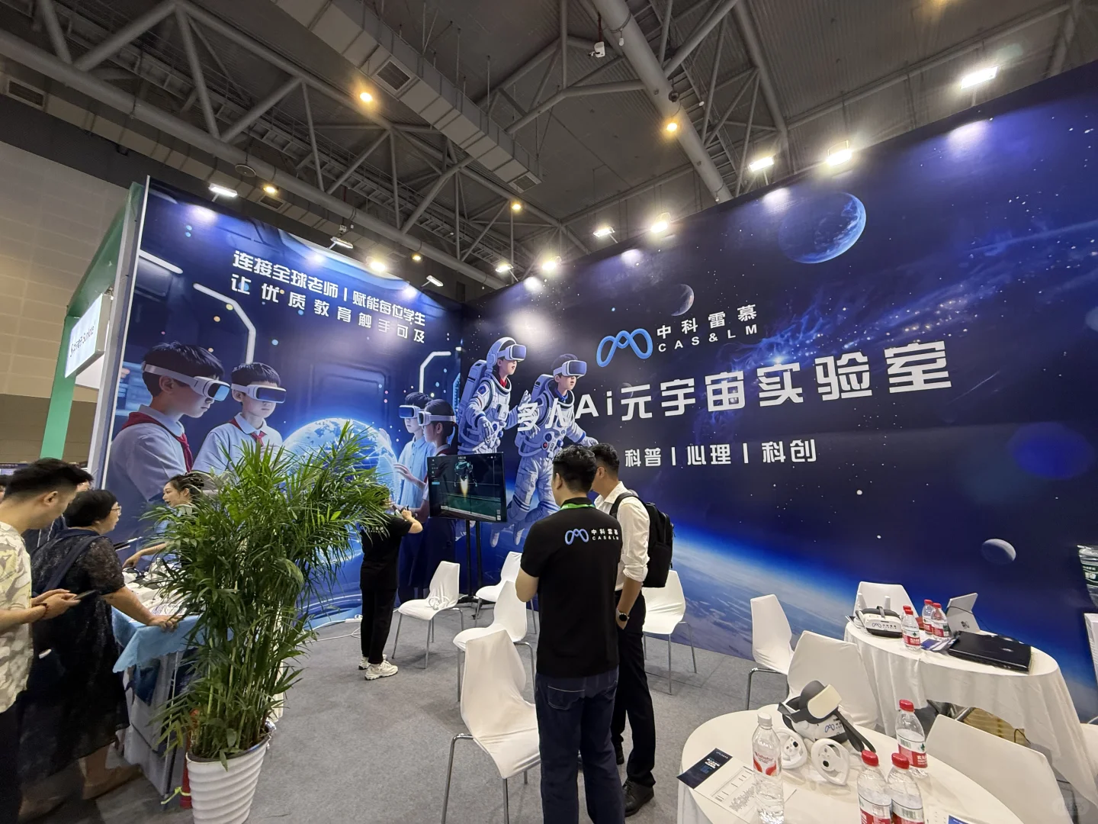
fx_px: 444
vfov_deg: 85.7
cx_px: 549
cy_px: 412
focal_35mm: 14
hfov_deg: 102.1
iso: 250
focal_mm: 2.22
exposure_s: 1/100
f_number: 2.2
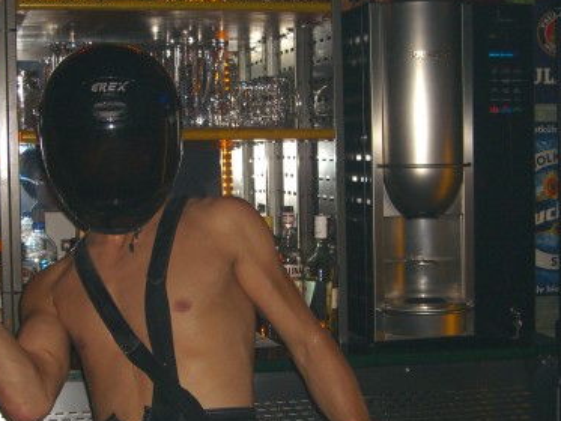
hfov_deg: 26.3
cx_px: 242
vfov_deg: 19.9
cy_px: 248
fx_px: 1200
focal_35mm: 74
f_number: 3.1
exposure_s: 1/60
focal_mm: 9.5
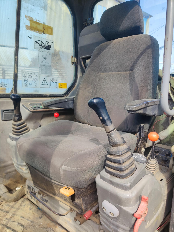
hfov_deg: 53.1
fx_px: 174
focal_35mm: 26
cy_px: 116
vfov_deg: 67.3
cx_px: 87
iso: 50
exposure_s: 1/556
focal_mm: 5.58
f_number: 1.6
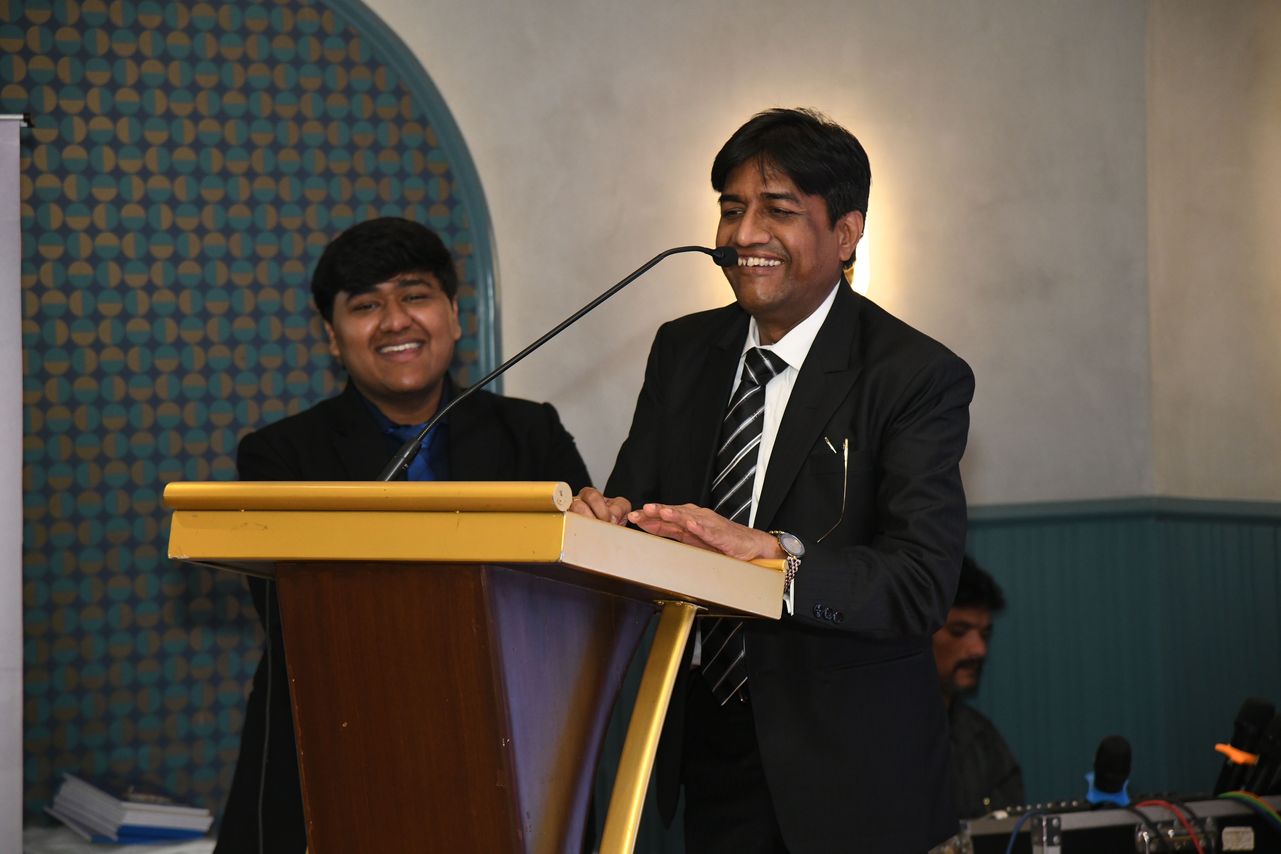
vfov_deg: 12.5
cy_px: 427
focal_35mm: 110
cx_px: 640
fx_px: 3914
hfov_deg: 18.6
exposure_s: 1/160
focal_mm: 110
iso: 2500
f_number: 5
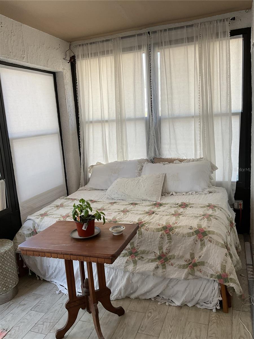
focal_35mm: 29
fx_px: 284
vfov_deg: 61.7
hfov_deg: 48.2
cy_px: 170
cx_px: 127
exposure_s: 1/60
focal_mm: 3
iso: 40
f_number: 1.8
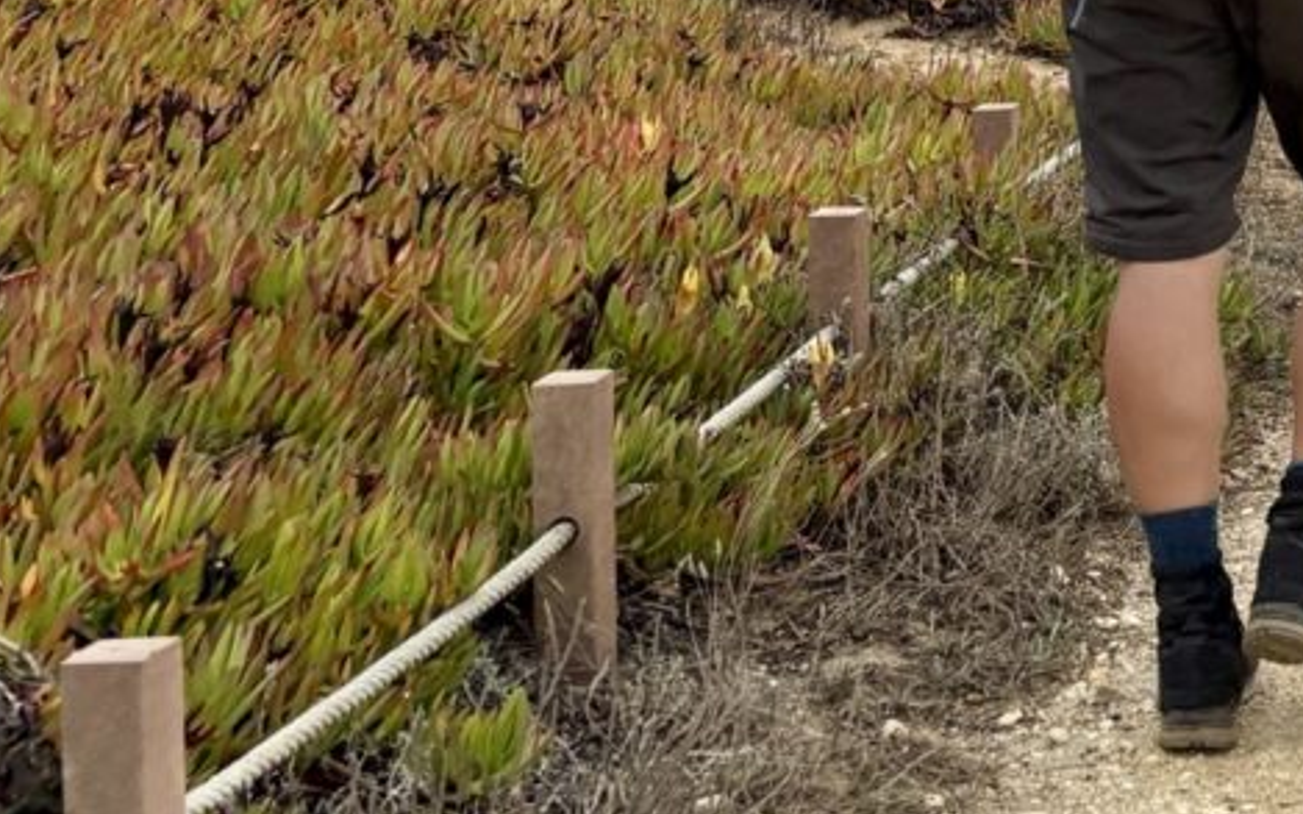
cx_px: 2098
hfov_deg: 18.8
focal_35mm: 94
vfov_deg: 13.3
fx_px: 3338
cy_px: -317
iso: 50
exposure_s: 1/3788
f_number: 1.6
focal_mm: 5.96
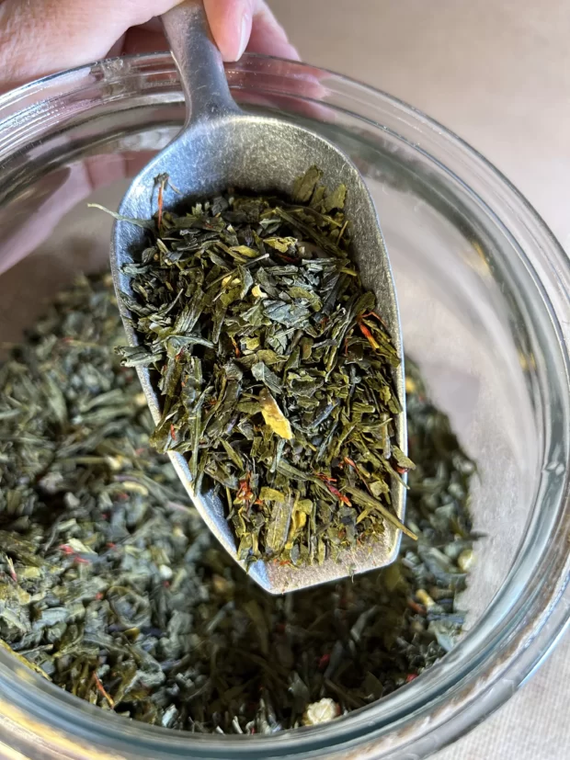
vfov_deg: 67.3
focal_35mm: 26
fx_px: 571
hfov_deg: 53.1
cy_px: 380
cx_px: 285
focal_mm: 5.7
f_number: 1.5
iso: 160
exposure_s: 1/60
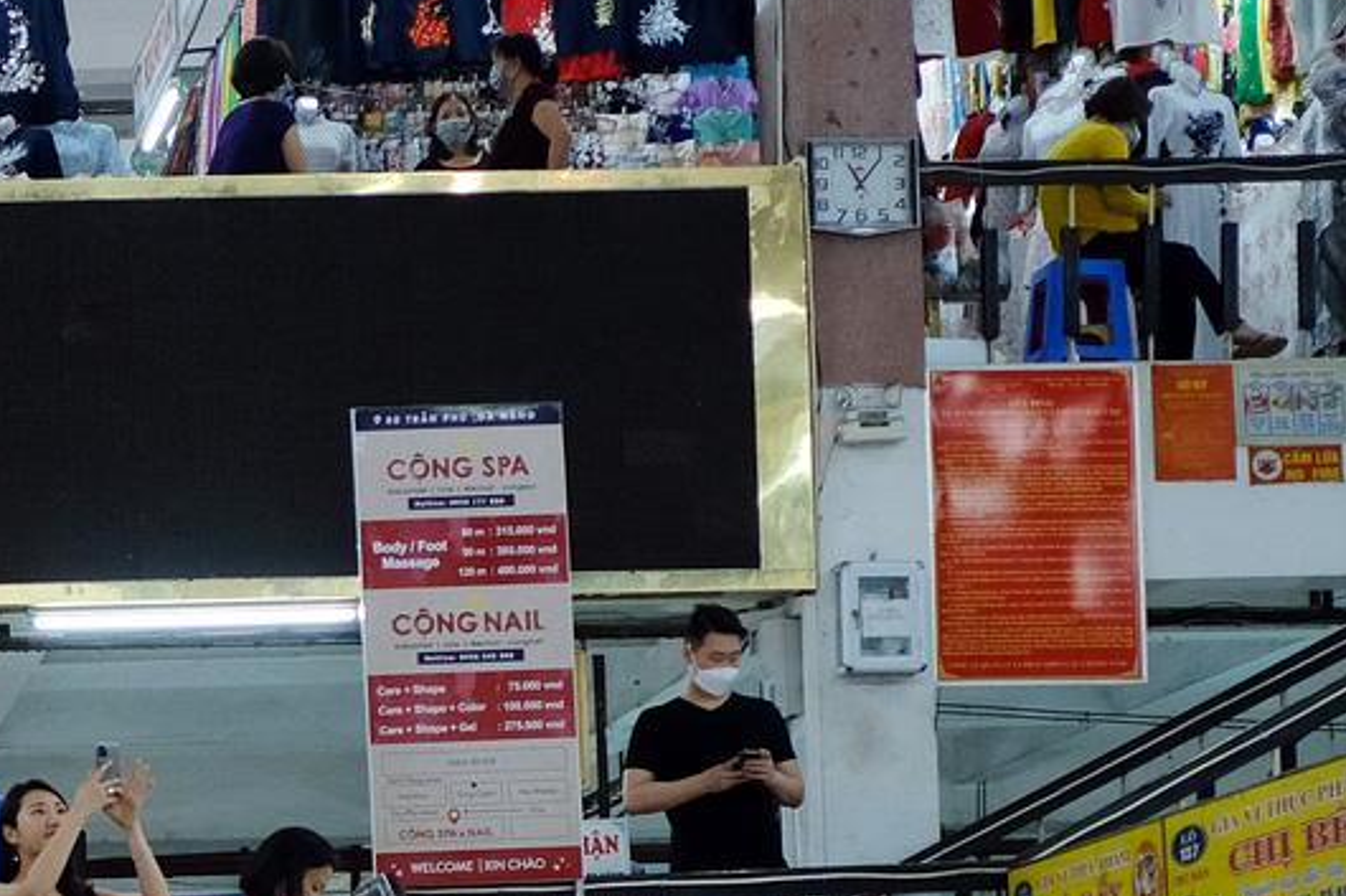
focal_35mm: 132
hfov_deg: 14.9
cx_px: -335
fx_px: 4934
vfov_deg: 10.2
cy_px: 1164
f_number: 2
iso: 1000
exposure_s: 1/180
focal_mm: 23
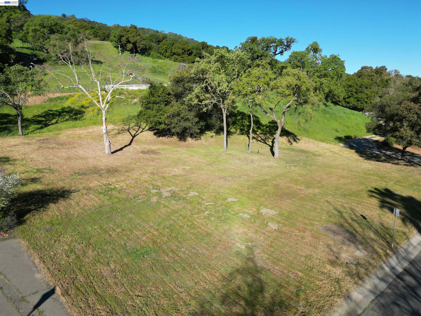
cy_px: 158
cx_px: 210
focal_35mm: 24
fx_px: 292
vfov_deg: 56.8
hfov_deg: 71.6
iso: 100
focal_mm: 6.72
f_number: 1.7
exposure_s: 1/2000
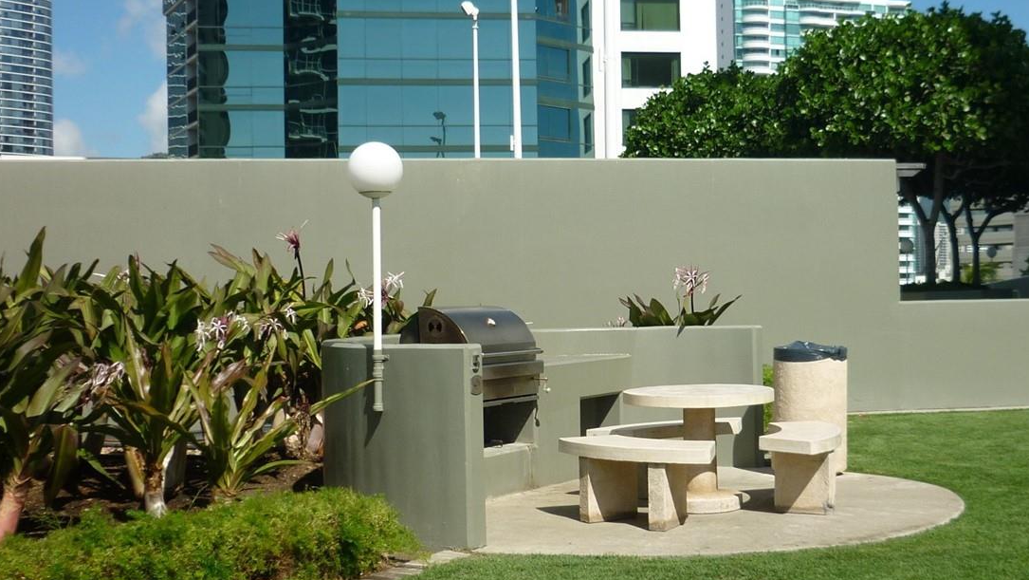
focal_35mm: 53
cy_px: 264
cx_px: 677
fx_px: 1446
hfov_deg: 38.8
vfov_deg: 22.6
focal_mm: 5.5
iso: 80
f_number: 8
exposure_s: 1/250
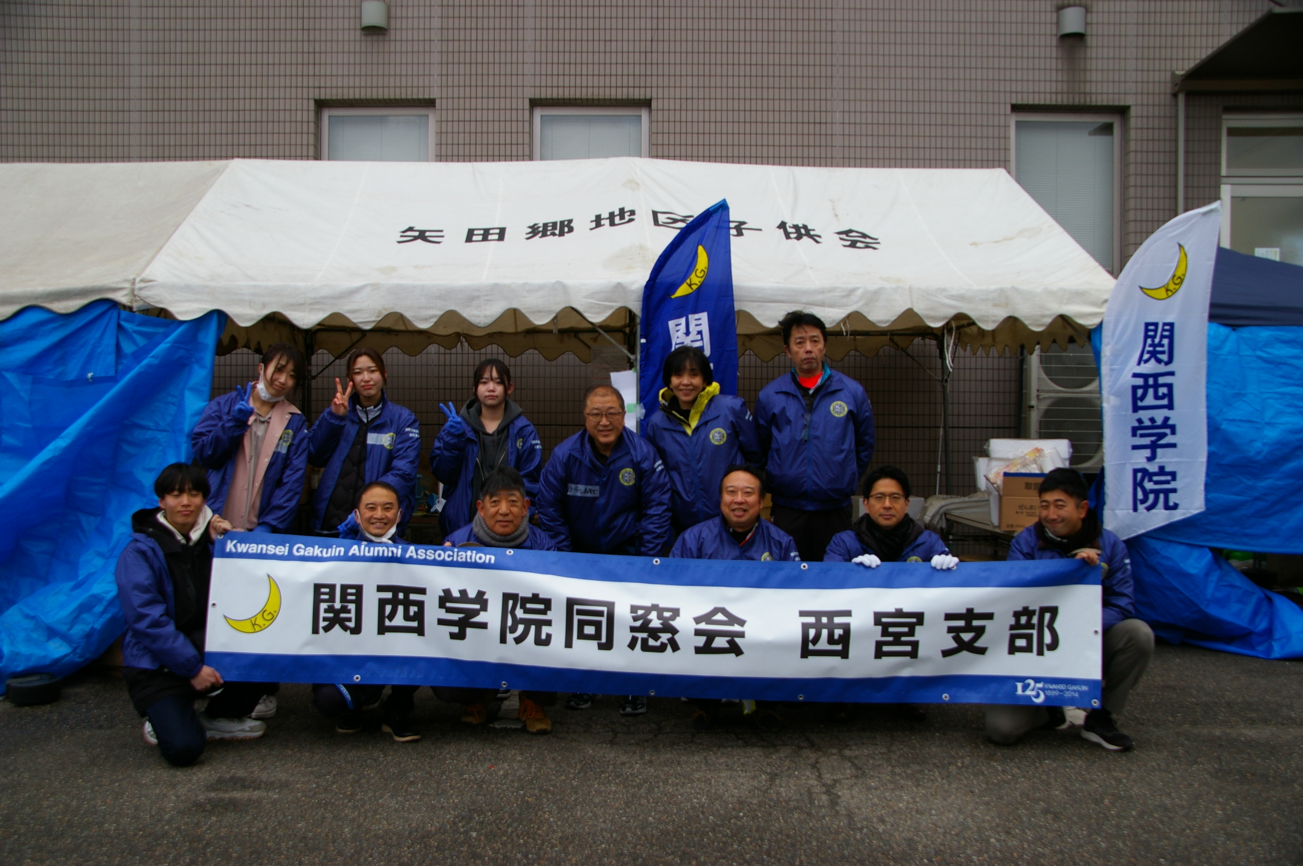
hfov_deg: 57.3
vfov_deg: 39.9
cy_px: 433
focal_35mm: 33
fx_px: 1193
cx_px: 652
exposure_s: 1/125
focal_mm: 22
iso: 200
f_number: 5.6
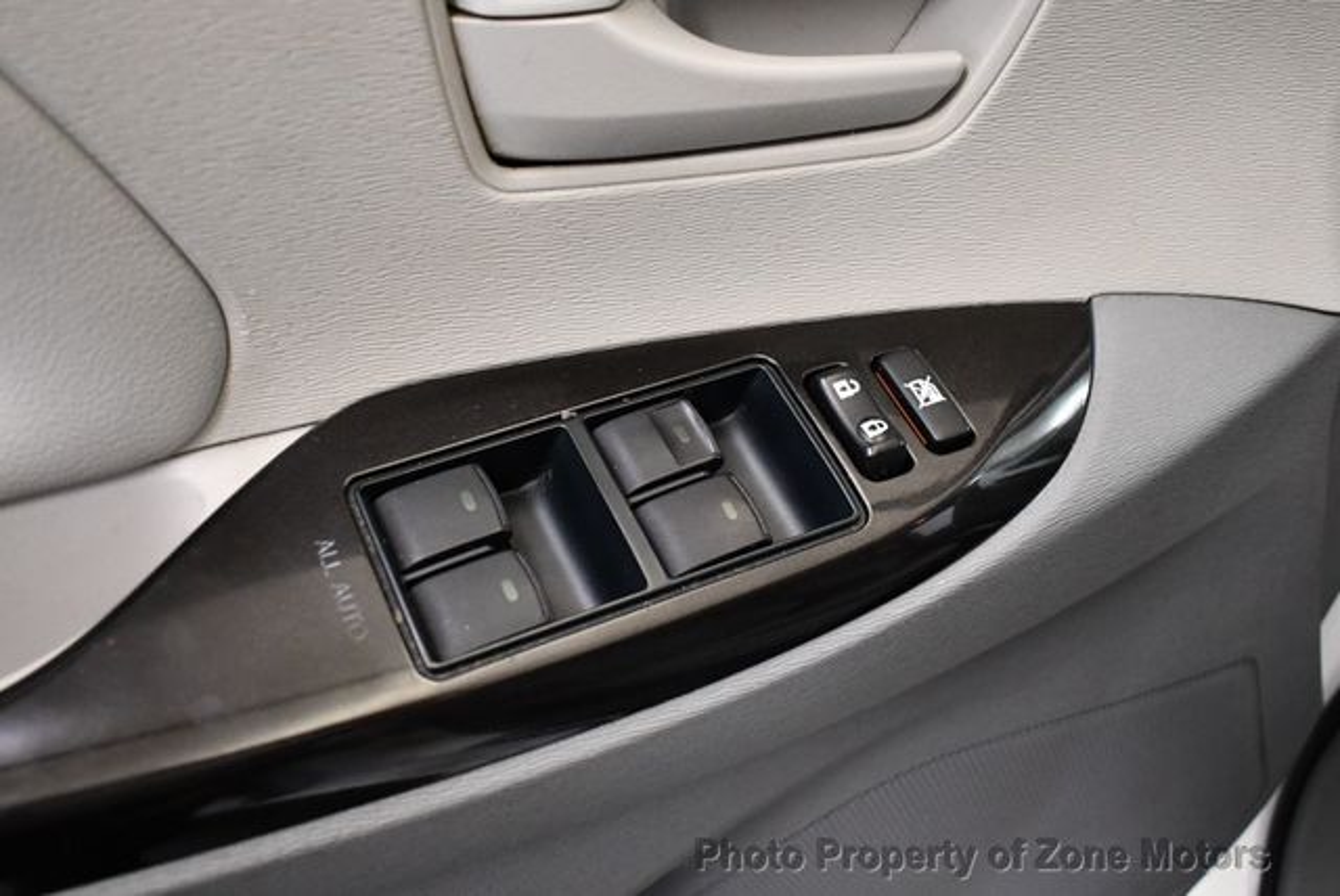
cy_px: 448
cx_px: 670
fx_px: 1341
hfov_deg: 53.1
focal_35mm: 36
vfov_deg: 36.9
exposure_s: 1/125
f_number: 3.5
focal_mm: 18
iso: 2200
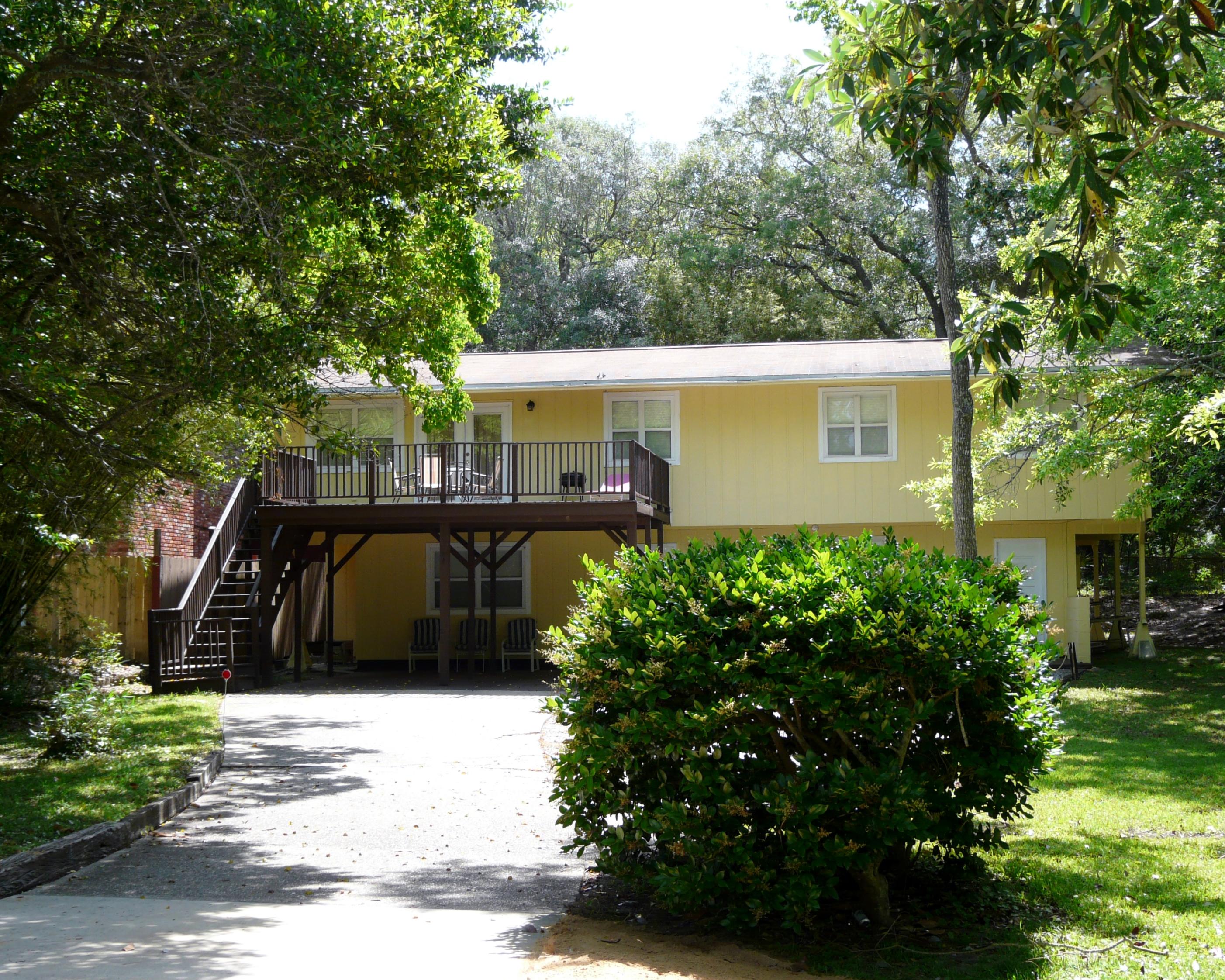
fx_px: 1740
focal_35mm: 48
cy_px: 490
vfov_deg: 31.5
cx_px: 641
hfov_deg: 38.8
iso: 100
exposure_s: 1/200
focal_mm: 7.5
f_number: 4
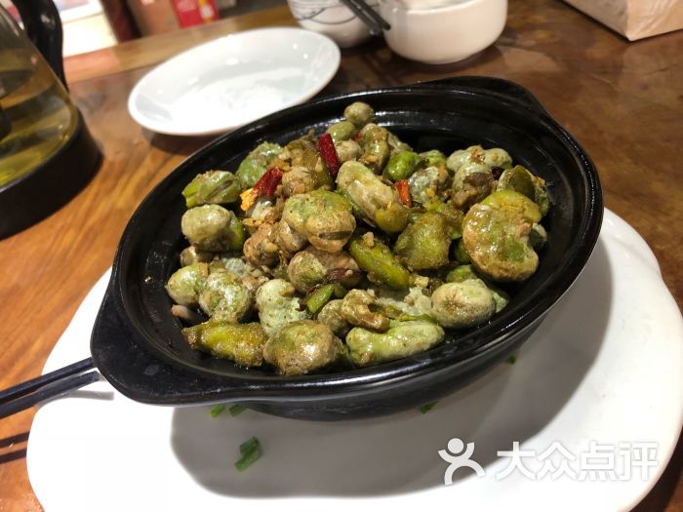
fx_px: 552
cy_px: 256
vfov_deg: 49.7
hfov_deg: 63.4
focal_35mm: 28
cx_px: 342
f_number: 1.8
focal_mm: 3.99
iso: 40
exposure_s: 1/15
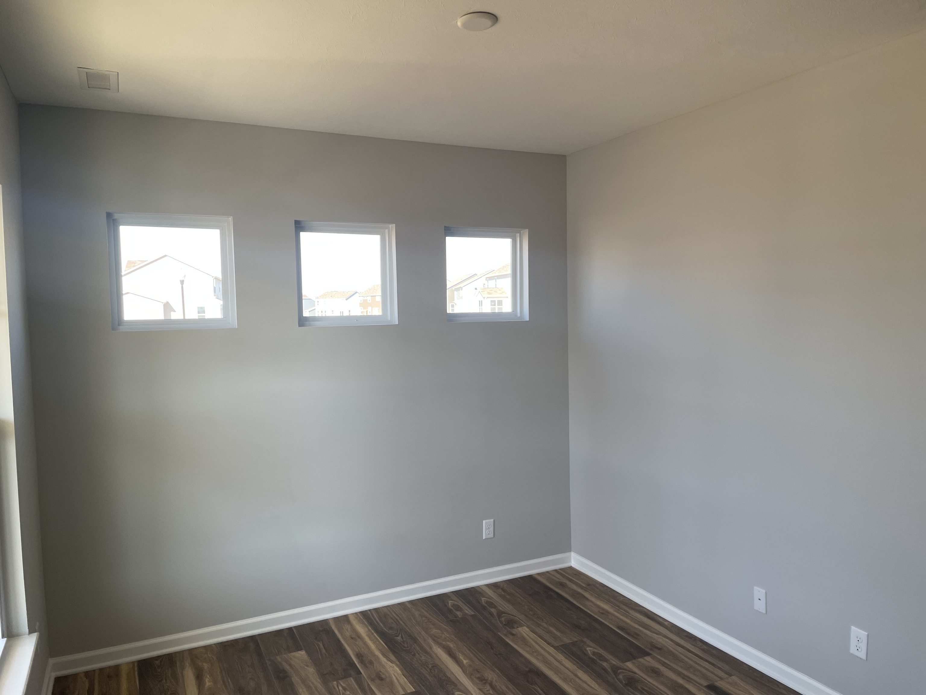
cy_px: 348
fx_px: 696
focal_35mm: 26
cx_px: 463
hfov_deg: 67.3
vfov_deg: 53.1
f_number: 1.6
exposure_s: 1/141
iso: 32
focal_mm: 4.2
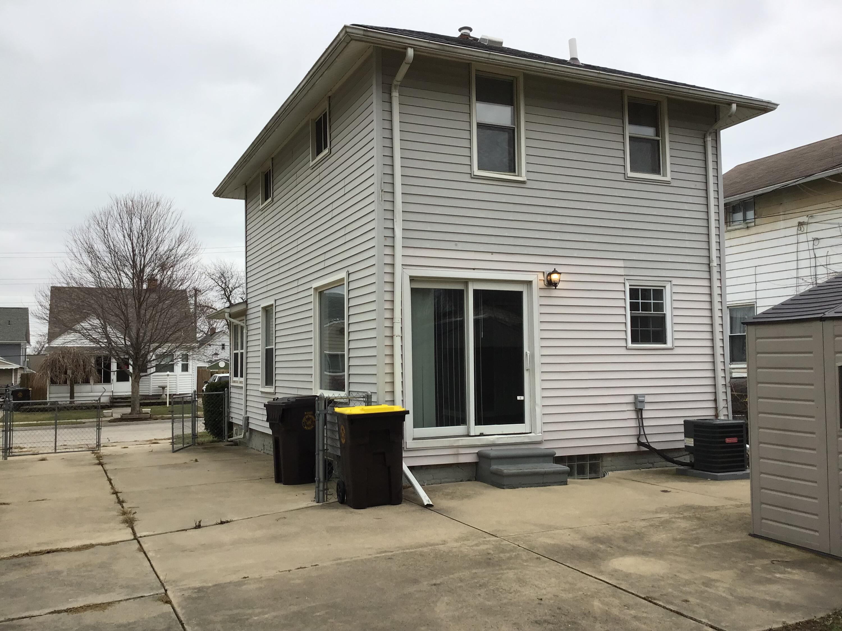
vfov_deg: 45.4
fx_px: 754
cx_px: 421
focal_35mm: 31
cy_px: 316
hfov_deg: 58.4
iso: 25
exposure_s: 1/227
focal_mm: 3.3
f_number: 2.4
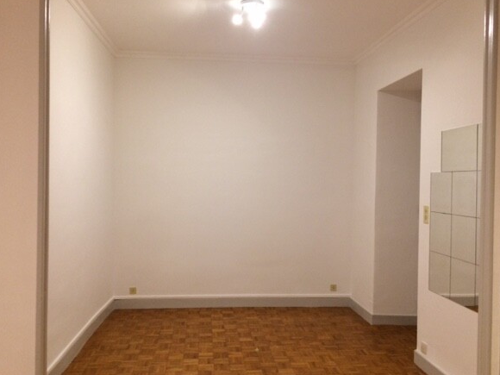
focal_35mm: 32
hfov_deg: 56.8
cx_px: 257
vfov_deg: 44.2
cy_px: 184
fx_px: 462
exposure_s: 1/33
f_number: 2.2
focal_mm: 4.15
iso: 200
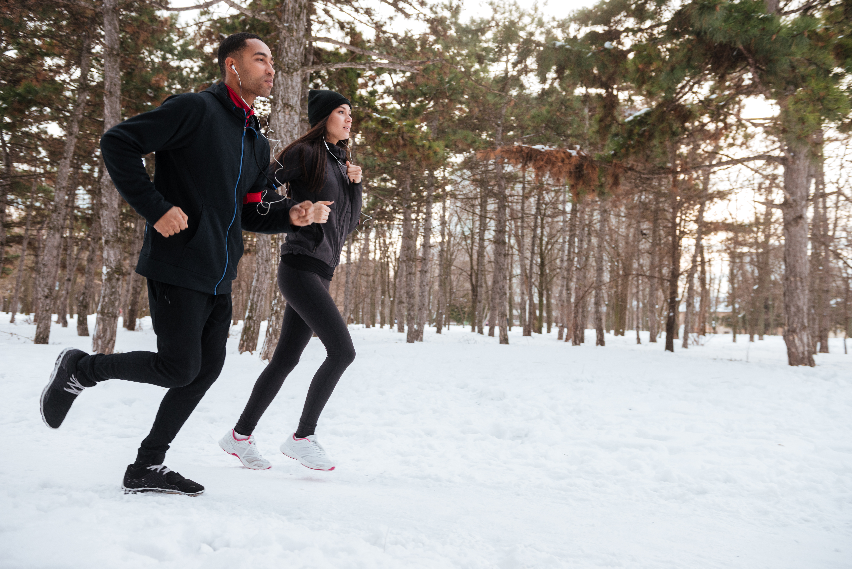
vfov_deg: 38.9
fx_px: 805
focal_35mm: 34
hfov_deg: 55.8
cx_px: 426
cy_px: 284
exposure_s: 1/400
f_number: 3.5
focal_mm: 34
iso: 400
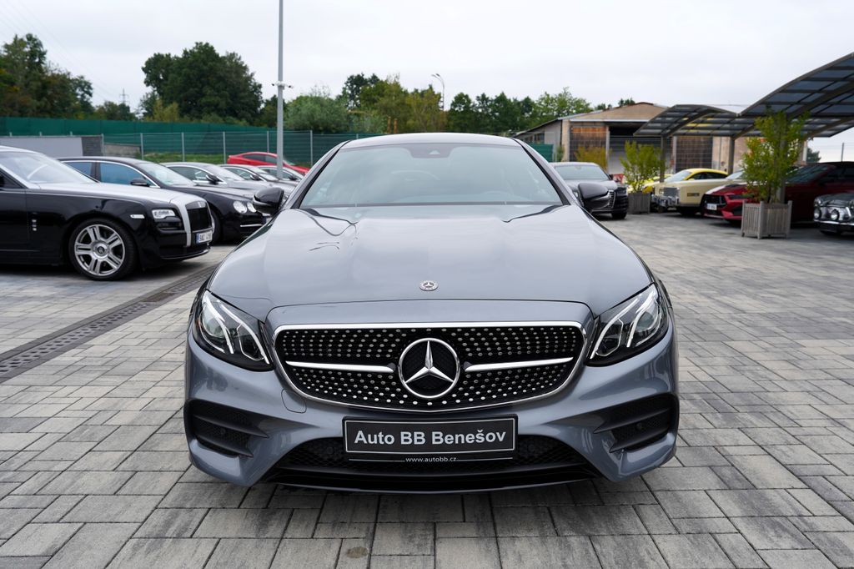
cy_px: 284
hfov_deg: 67.4
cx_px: 427
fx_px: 640
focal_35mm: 27
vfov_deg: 47.9
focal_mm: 27
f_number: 5
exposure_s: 1/100
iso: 100
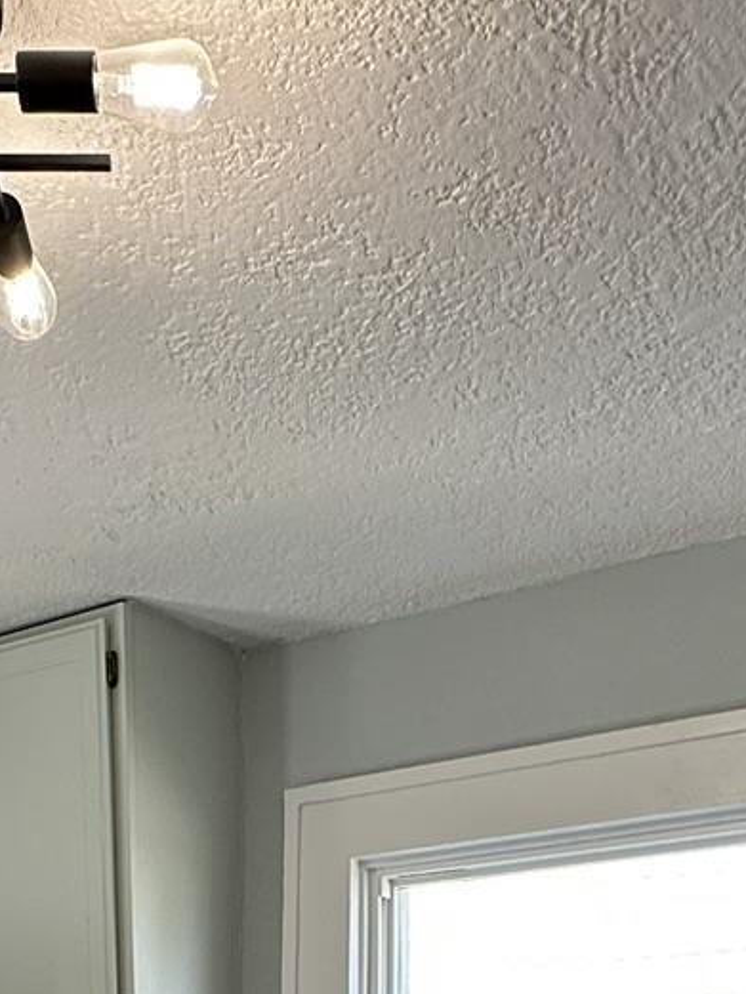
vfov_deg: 27.8
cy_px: 1353
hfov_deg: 26.5
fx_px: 1580
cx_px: 273
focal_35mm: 55
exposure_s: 1/99
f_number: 2.2
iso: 50
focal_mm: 2.22
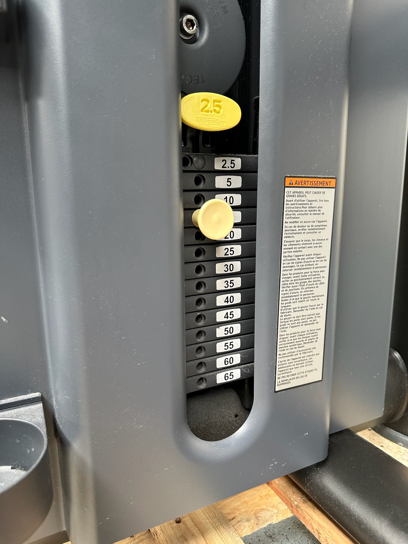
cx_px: 204
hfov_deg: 56.8
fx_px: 377
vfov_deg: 71.6
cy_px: 272
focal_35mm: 24
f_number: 1.78
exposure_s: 1/100
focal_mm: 6.86
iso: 200
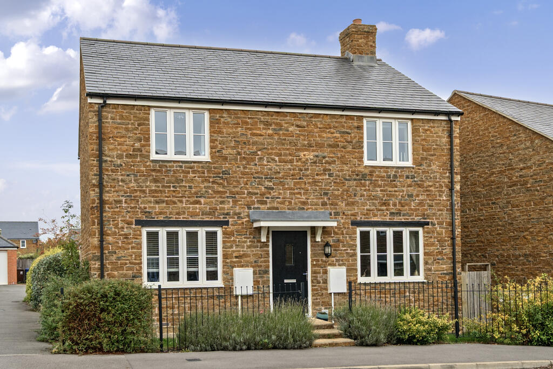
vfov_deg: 36.9
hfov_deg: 53.1
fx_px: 553
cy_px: 184
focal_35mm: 36
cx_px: 276
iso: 400
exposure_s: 1/250
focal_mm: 24
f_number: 8
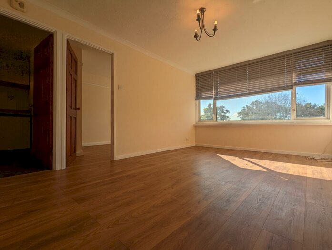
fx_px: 154
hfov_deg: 94.4
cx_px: 166
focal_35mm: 16
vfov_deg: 78.3
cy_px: 125
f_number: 2.2
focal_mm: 2.35
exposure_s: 1/1309
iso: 45
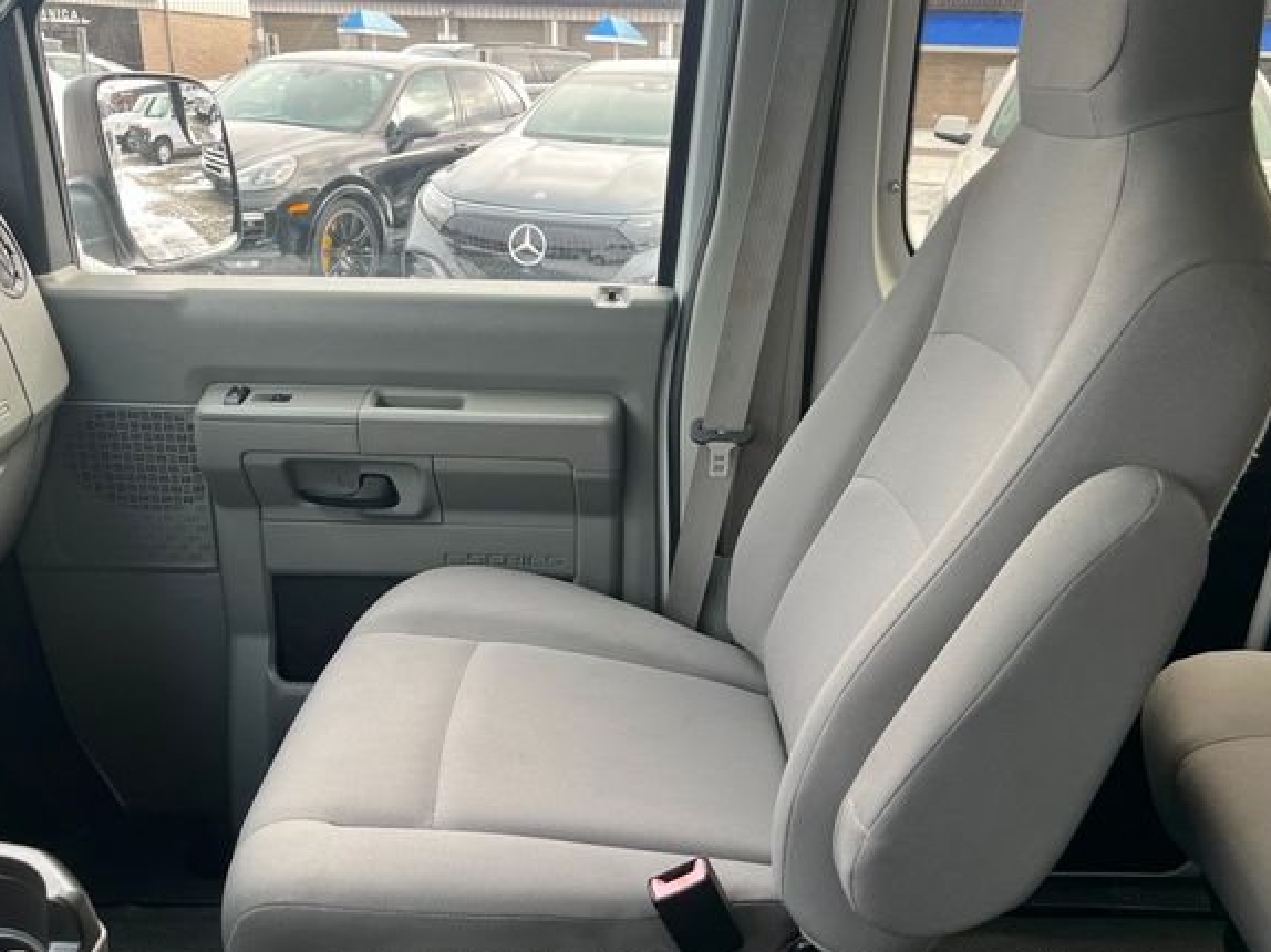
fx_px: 1064
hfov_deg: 61.7
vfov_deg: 48.2
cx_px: 662
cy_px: 487
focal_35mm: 29
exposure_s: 1/121
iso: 80
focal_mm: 5.1
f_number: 1.6
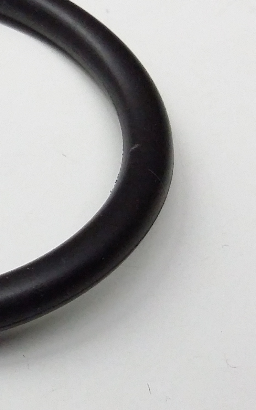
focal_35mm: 93
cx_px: -93
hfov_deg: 13.5
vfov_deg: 22.3
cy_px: 188
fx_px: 1038
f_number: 2.4
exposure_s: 1/15
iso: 200
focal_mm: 3.4
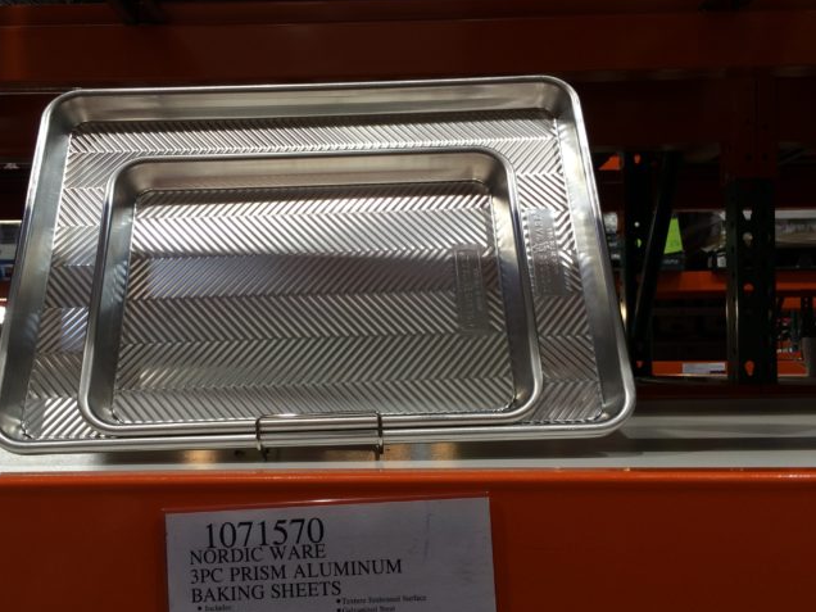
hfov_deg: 52.5
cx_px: 370
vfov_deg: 40.7
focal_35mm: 35
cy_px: 337
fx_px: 825
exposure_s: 1/60
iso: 50
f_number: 2.2
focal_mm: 4.15
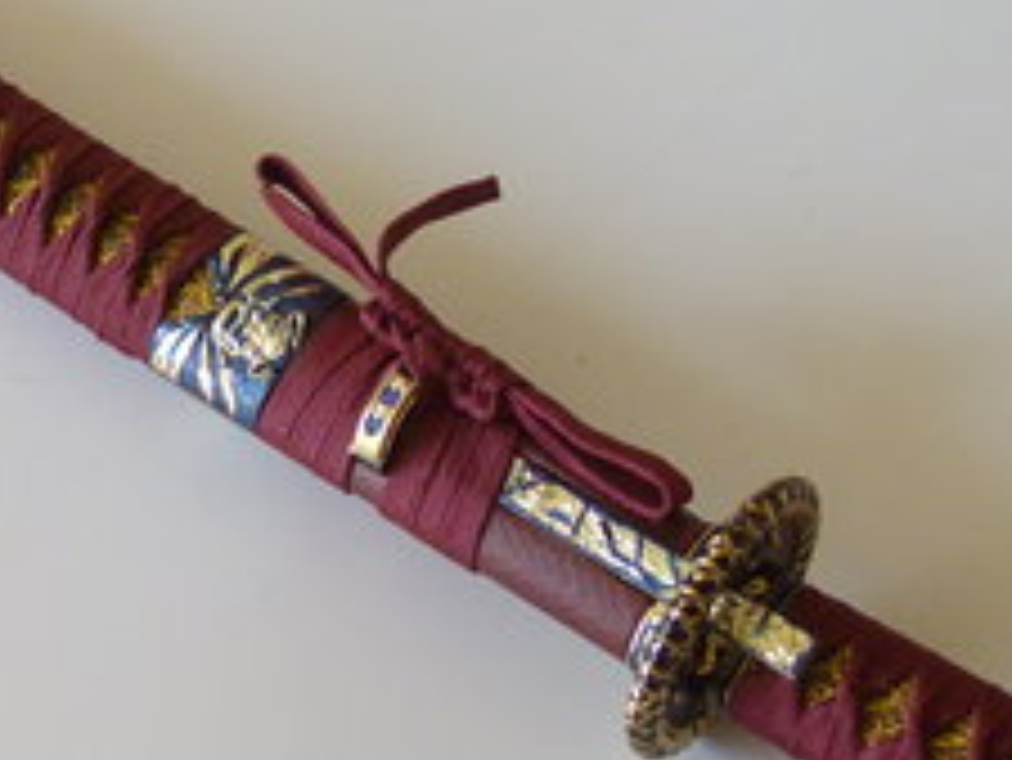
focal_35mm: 140
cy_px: 200
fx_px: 4095
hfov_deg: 14.0
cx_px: 274
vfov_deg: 10.6
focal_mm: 7.4
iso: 160
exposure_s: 1/100
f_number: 3
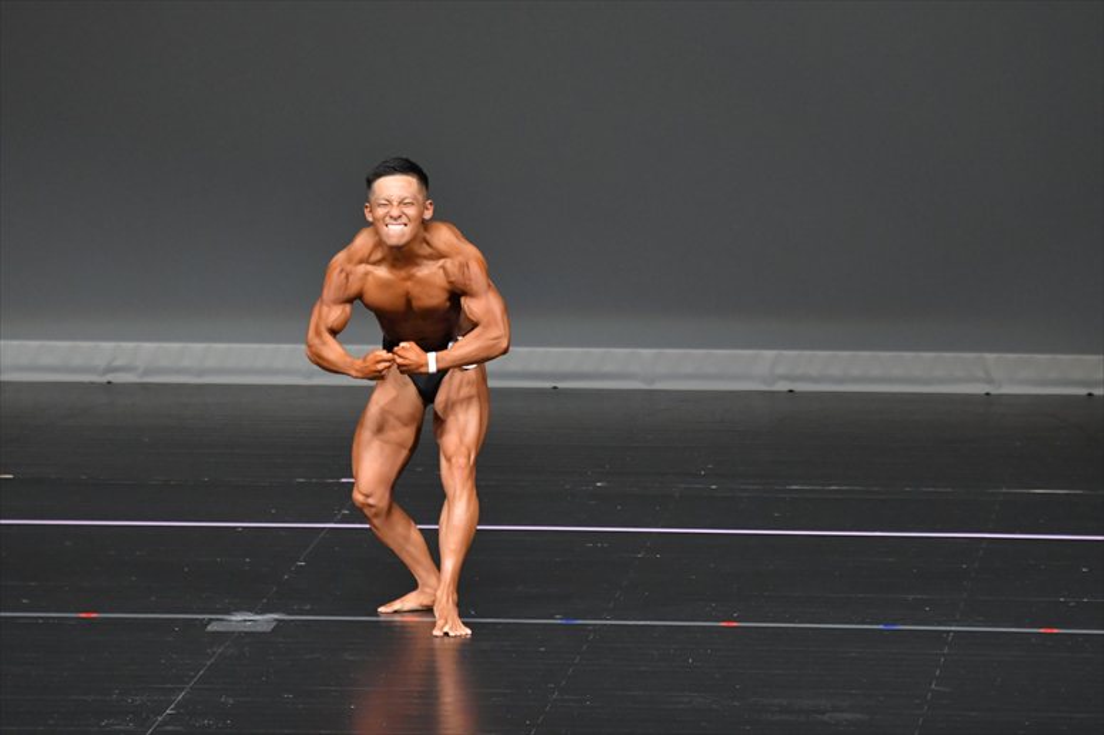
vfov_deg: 4.4
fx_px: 9655
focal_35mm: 315
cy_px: 368
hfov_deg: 6.5
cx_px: 552
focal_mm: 210
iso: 4000
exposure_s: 1/400
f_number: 5.6
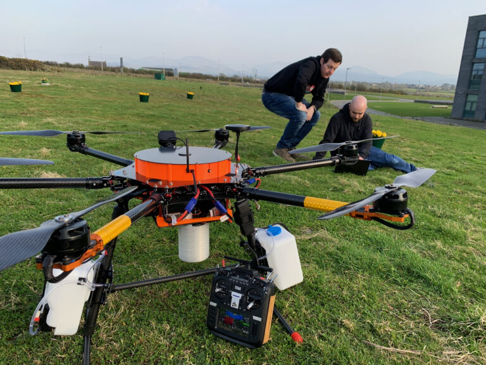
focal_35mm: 26
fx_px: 365
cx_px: 243
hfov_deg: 67.3
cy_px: 182
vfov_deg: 53.1
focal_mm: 4.25
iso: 25
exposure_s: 1/471
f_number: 1.8
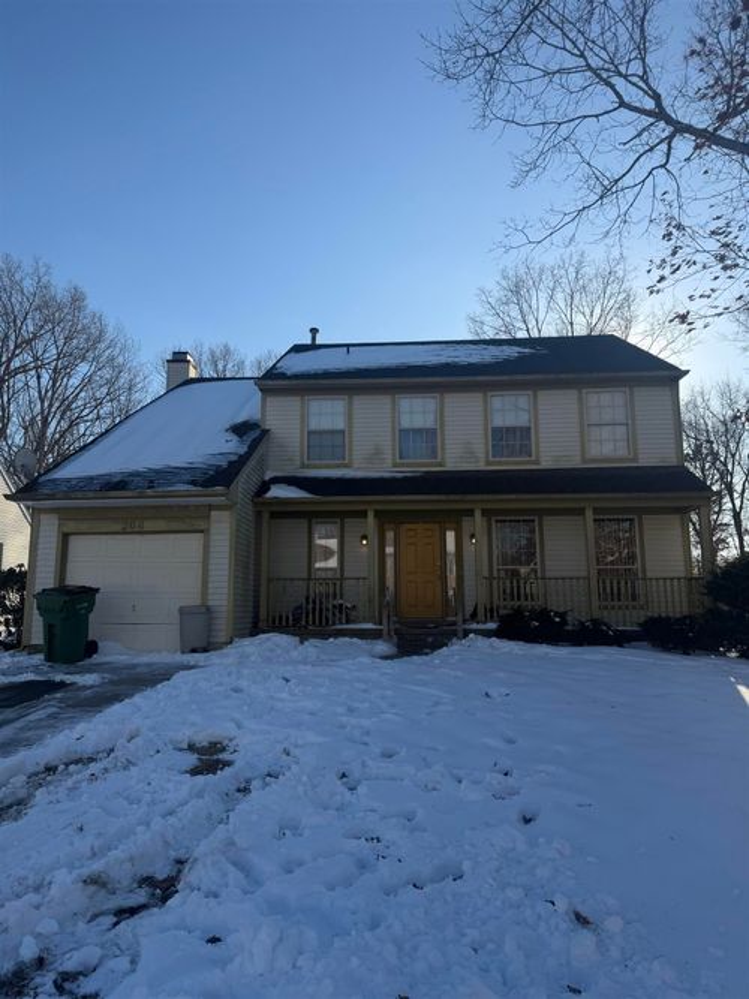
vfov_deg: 71.6
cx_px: 374
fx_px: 693
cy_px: 500
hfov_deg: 56.8
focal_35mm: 24
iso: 80
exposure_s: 1/5319
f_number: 1.78
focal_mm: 6.76
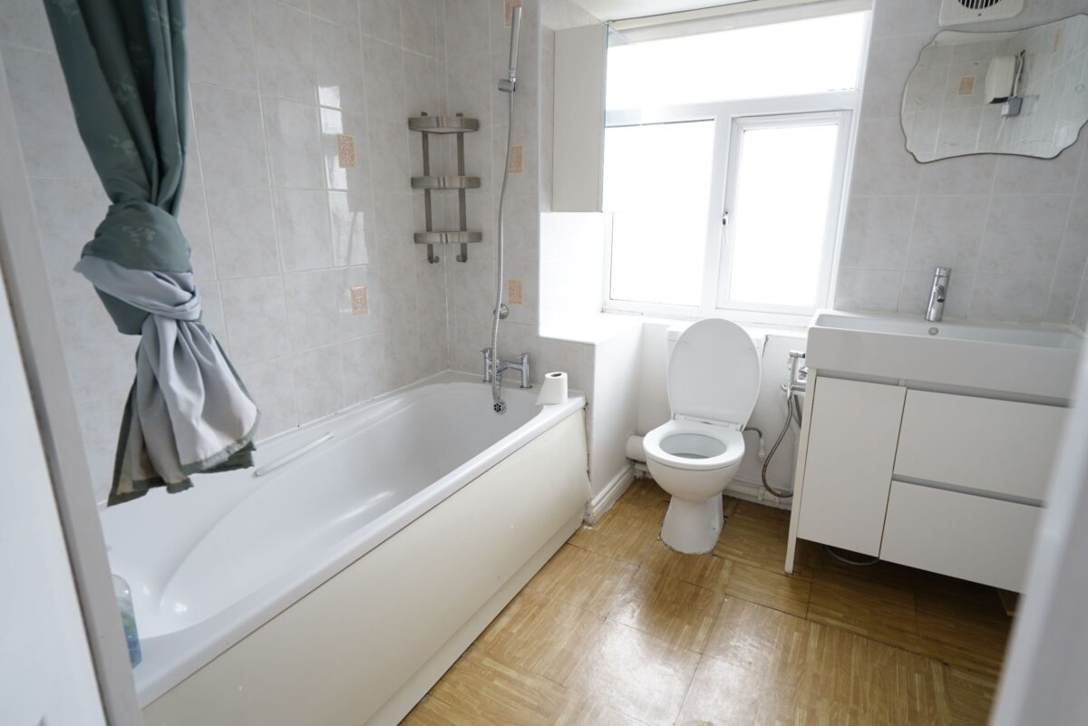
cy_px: 363
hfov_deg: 90.0
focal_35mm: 18
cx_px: 544
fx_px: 544
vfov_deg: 67.4
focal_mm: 18
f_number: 5
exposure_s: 1/50
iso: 500
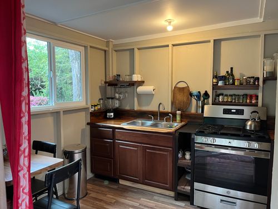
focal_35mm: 26
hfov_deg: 67.3
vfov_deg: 53.1
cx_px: 139
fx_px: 209
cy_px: 104
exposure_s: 1/60
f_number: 1.6
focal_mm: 5.1
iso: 160
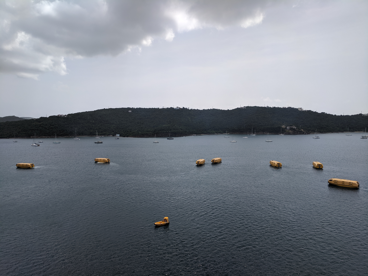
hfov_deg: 67.3
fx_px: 276
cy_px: 138
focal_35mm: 26
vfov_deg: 53.1
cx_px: 184
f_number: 2
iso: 62
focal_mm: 4.67
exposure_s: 1/3106
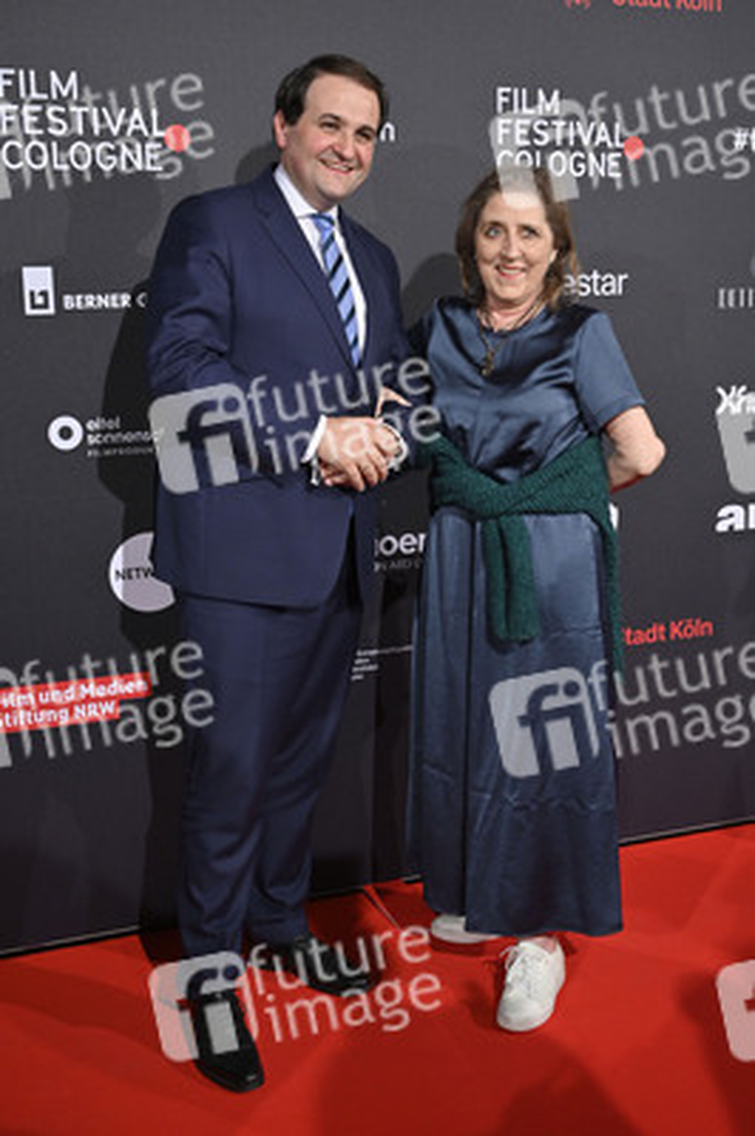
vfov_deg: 51.9
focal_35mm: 37
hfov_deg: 35.9
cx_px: 378
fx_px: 1166
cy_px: 568
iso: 1000
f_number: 4
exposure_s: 1/200
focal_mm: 37
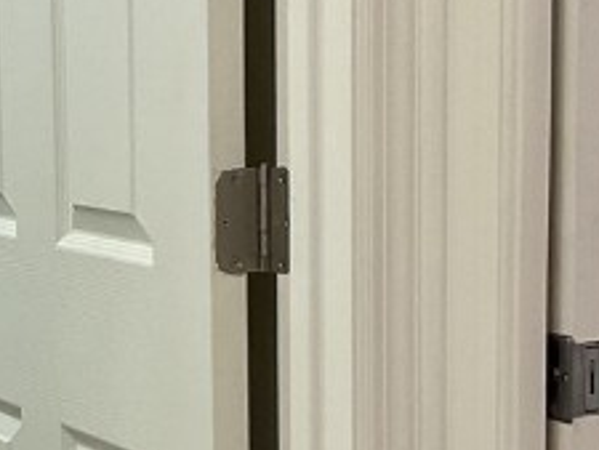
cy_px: 365
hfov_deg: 14.3
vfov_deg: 11.2
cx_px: -194
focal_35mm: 132
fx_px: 2285
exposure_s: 1/60
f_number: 1.8
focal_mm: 3
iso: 50
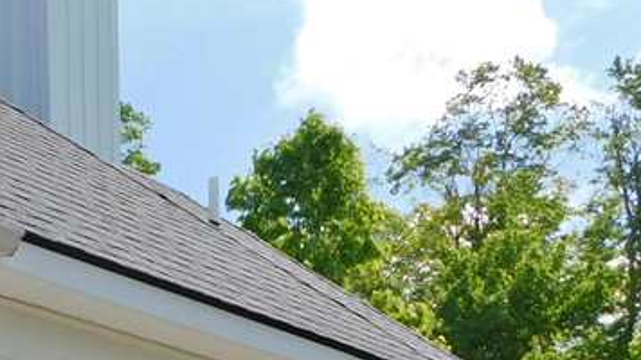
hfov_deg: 22.7
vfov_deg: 12.6
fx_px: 1529
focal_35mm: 90
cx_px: -2
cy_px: 565
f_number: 3
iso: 125
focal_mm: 4
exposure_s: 1/1250
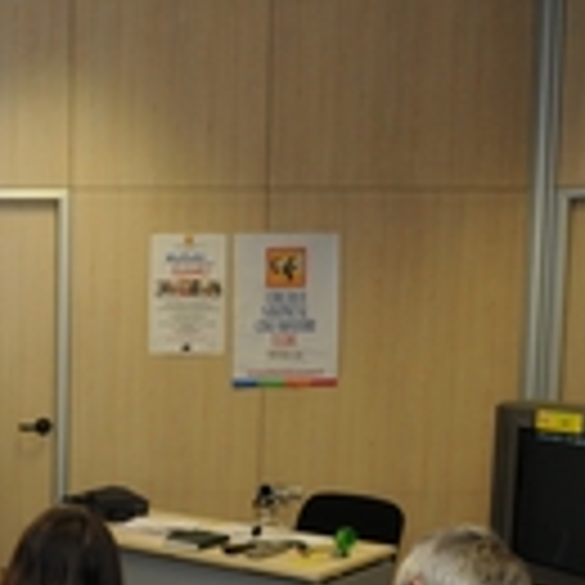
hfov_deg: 26.9
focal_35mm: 55
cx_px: -148
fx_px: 1052
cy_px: 418
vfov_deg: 30.7
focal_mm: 14
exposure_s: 1/60
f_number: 5
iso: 400
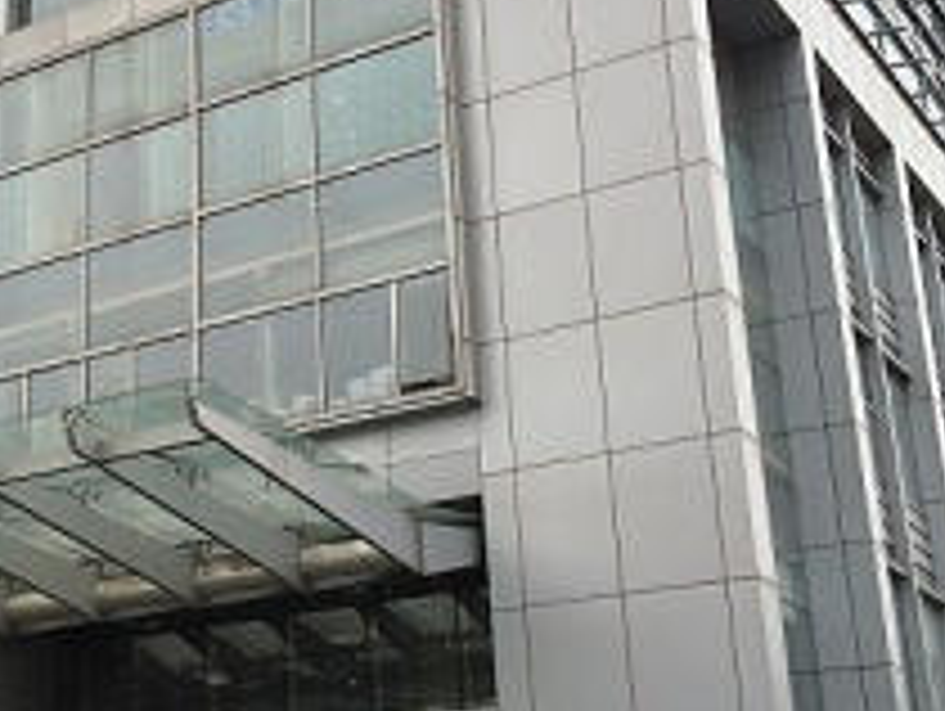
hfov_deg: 27.1
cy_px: 340
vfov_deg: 21.3
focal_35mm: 69
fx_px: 1886
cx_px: 76
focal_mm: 4.15
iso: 32
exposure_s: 1/547
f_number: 2.2
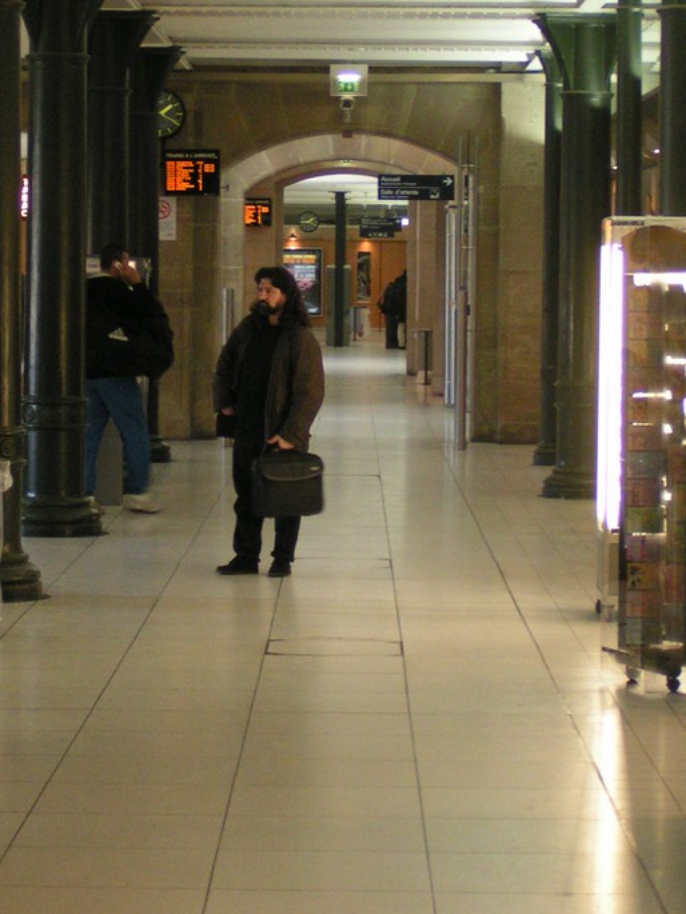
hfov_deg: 12.0
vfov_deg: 16.0
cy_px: 284
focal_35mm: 123
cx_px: 258
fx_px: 3249
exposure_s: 1/25
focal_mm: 12.1
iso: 200
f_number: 3.2
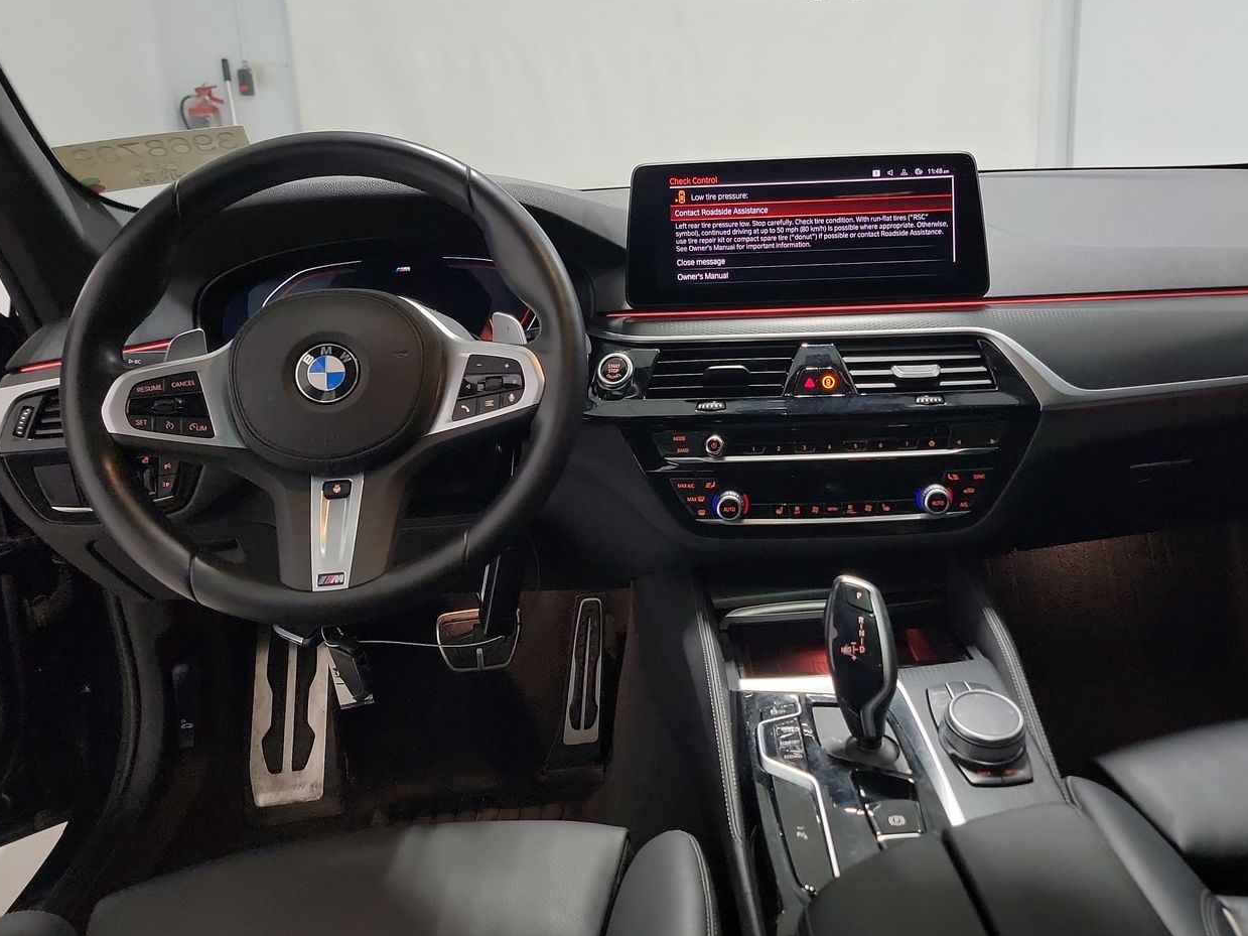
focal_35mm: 31
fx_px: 1118
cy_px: 342
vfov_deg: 45.0
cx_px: 759
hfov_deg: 57.8
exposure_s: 1/59
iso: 459
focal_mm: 6.7
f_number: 1.8
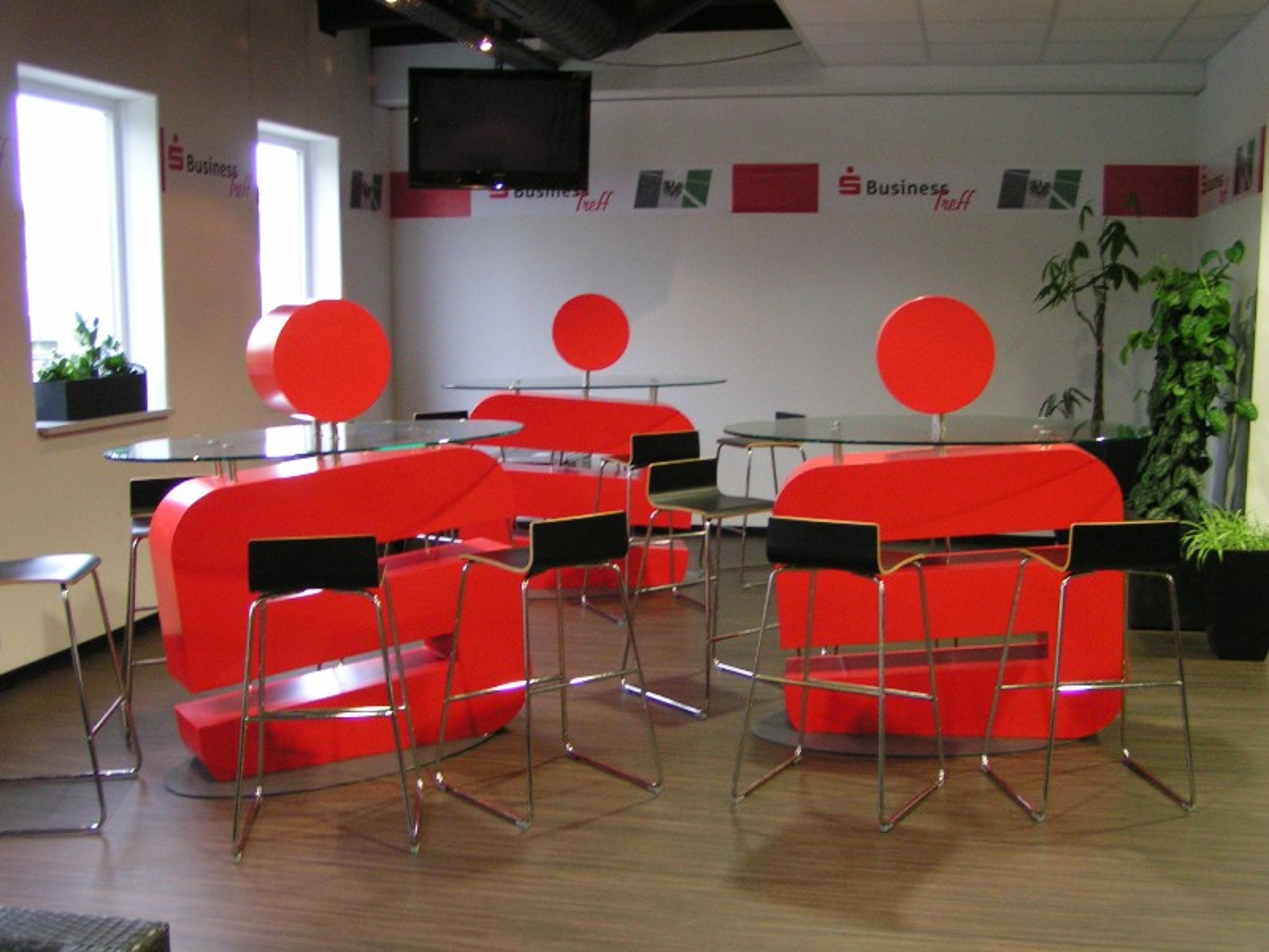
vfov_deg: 37.7
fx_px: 1393
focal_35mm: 38
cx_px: 634
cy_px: 476
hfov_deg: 49.0
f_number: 2.8
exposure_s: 1/10
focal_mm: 5.8
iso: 200
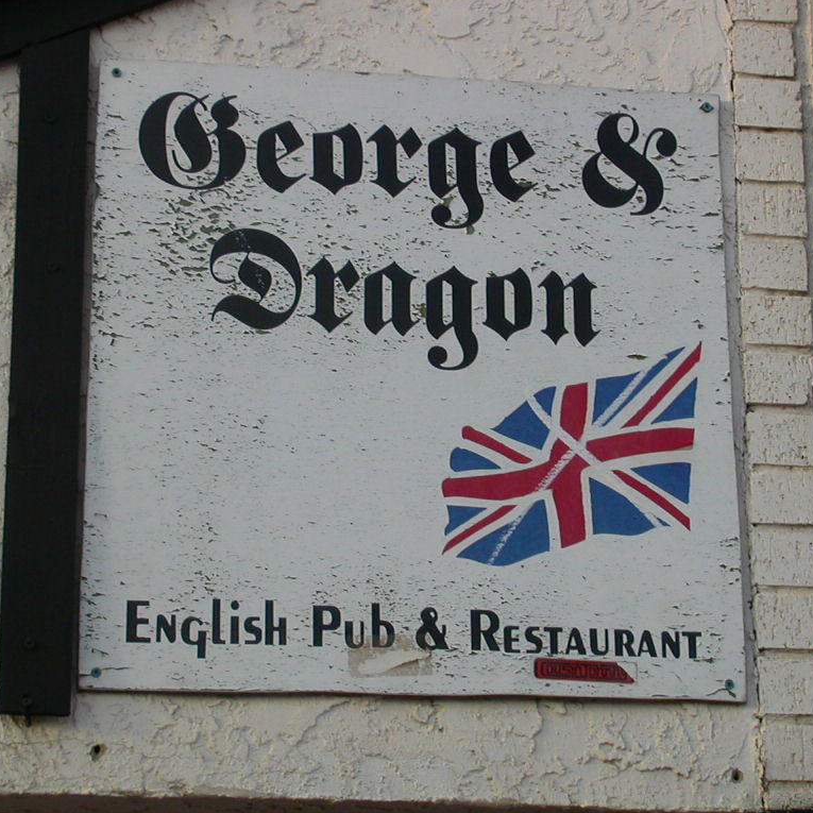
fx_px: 2577
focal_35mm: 97
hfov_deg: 17.9
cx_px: 436
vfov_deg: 17.9
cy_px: 406
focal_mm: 12.5
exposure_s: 1/237
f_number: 4.1
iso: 100
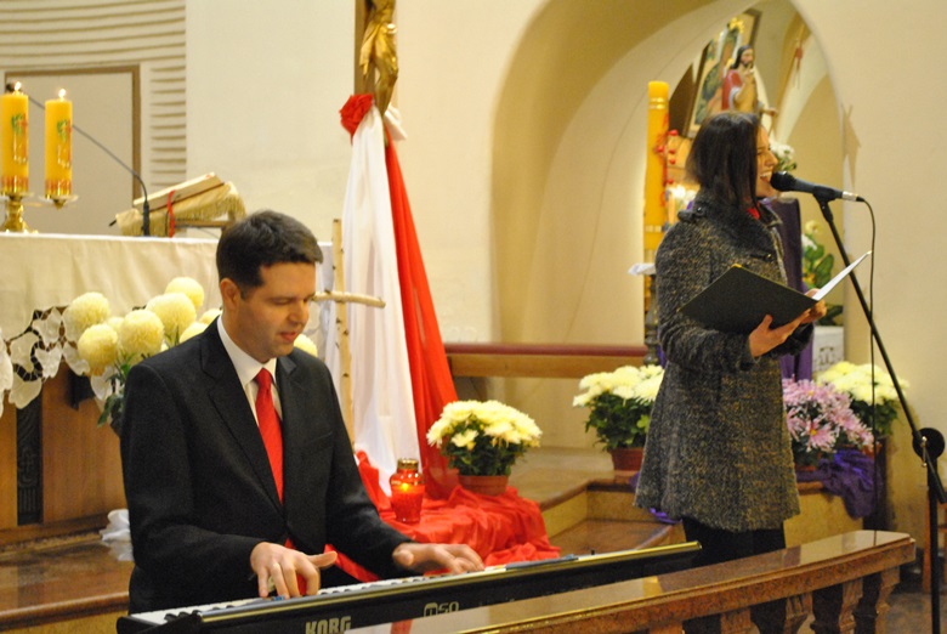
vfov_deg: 19.8
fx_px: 1817
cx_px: 474
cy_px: 317
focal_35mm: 69
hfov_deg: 29.2
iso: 1600
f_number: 5.3
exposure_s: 1/10
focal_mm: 46
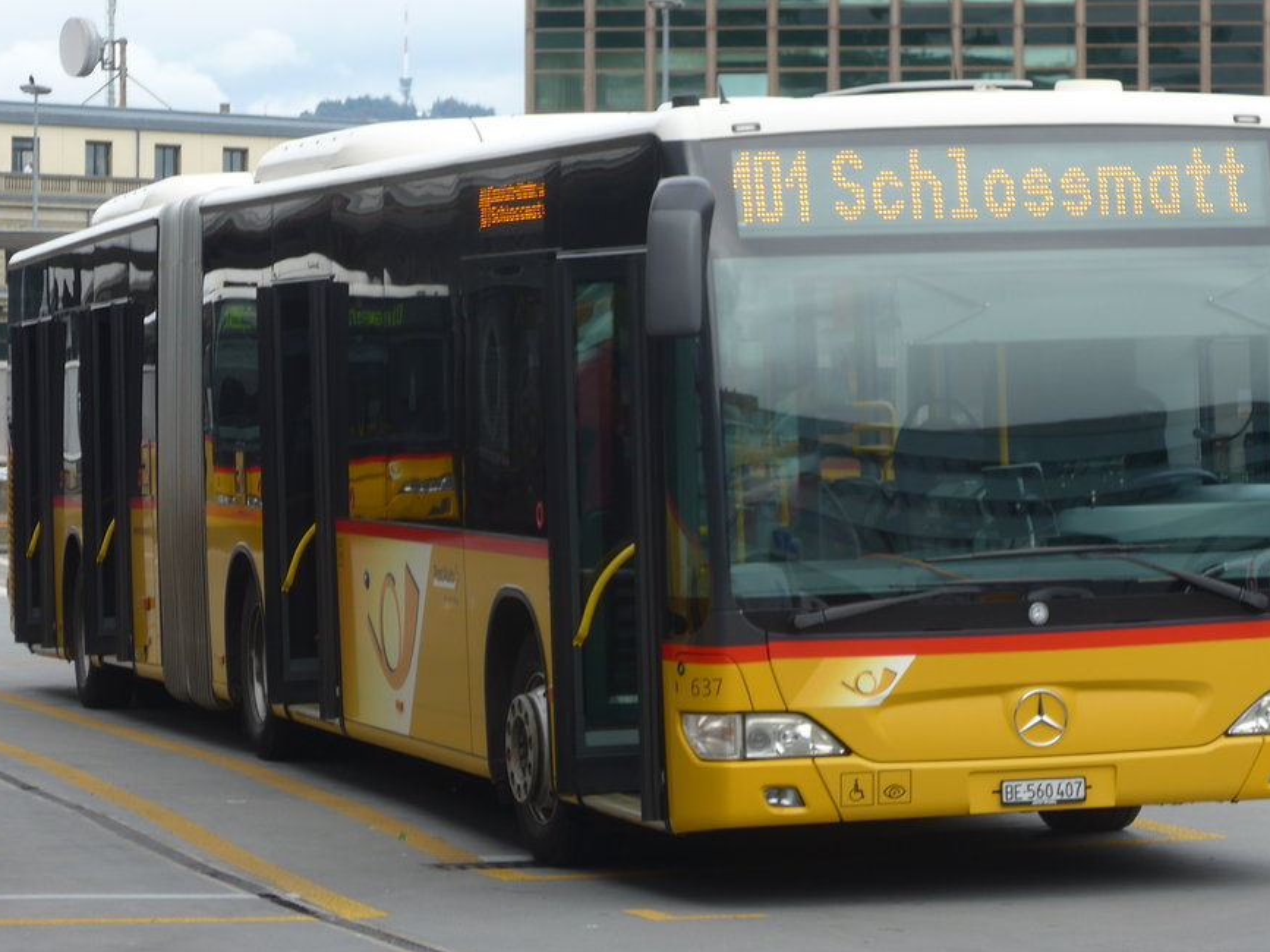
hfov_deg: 12.2
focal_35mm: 162
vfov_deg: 9.2
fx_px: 5943
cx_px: 747
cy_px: 375
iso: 80
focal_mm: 22.9
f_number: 5
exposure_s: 1/200
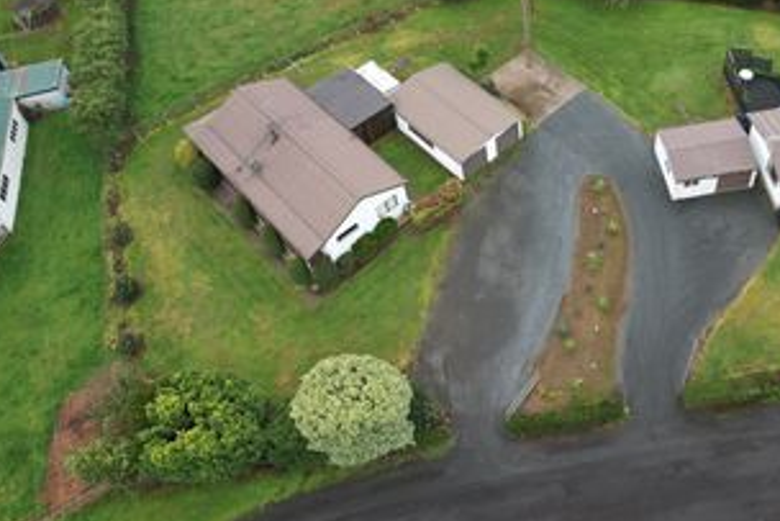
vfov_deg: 37.9
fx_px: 737
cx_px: 549
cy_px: 124
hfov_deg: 54.1
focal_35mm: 34
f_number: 2.8
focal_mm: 8.38
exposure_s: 1/50
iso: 100
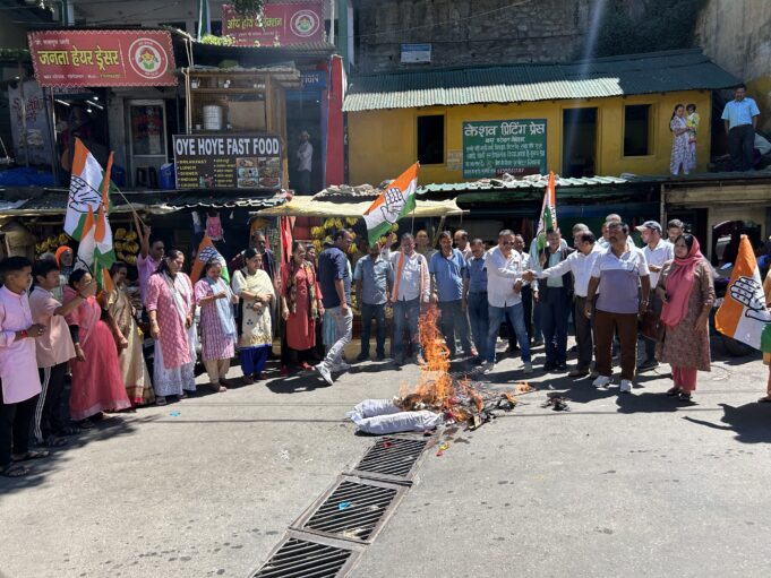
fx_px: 579
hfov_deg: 67.3
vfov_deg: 53.1
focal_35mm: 26
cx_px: 386
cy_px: 289
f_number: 1.5
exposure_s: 1/1645
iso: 50
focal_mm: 5.7
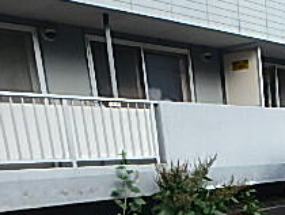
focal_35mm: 64
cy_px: 316
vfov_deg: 20.1
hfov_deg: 25.6
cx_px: 379
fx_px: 528
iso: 125
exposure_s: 1/400
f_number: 3.5
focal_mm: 3.7
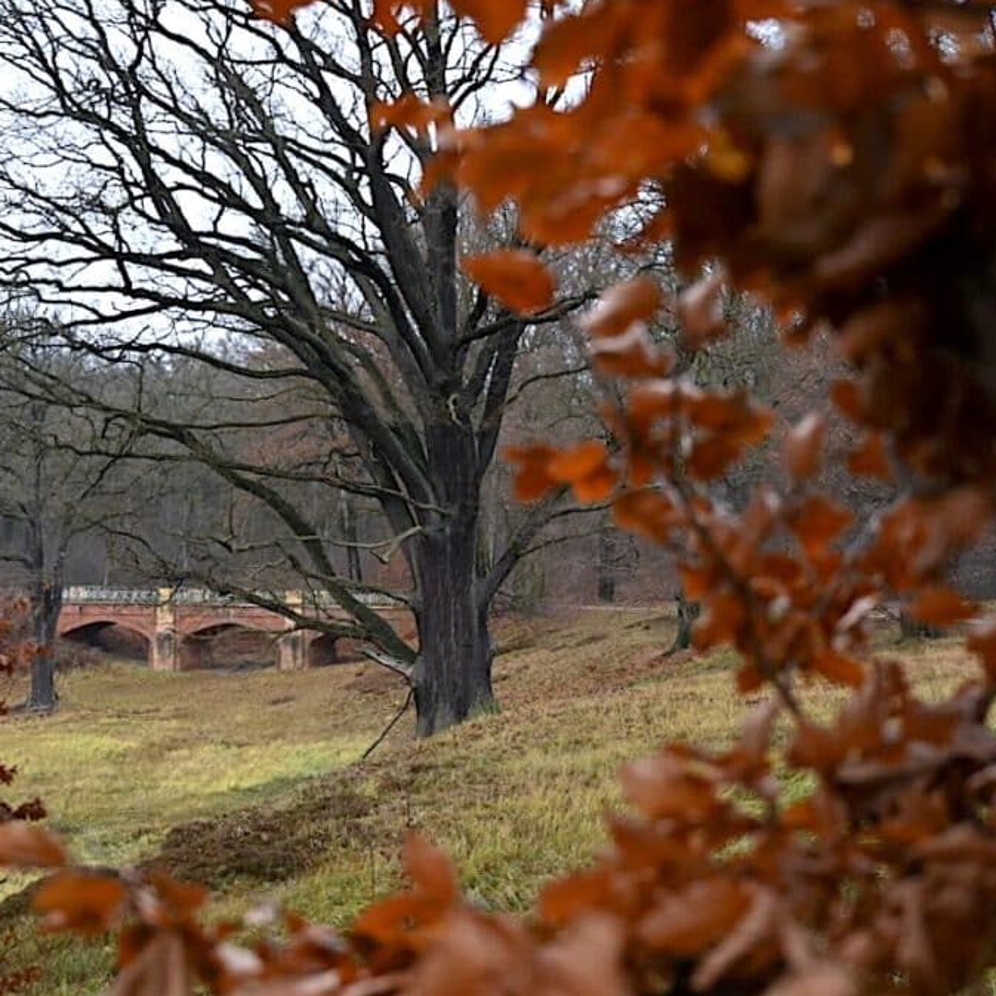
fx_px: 1725
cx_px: 485
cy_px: 496
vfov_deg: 32.2
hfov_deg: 32.2
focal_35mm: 53
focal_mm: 41
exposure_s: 1/250
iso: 320
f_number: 4
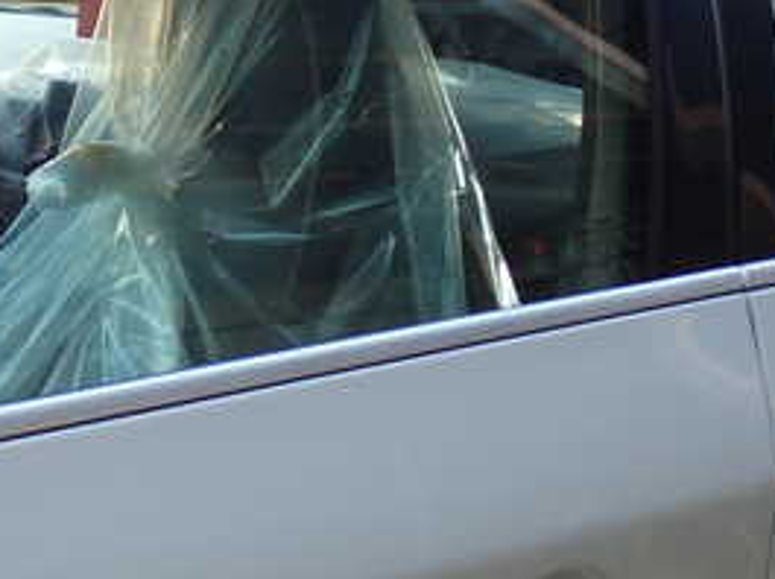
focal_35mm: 93
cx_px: -85
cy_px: 328
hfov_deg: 20.1
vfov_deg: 15.8
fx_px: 2079
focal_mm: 7.31
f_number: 2.8
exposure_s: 1/80
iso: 125
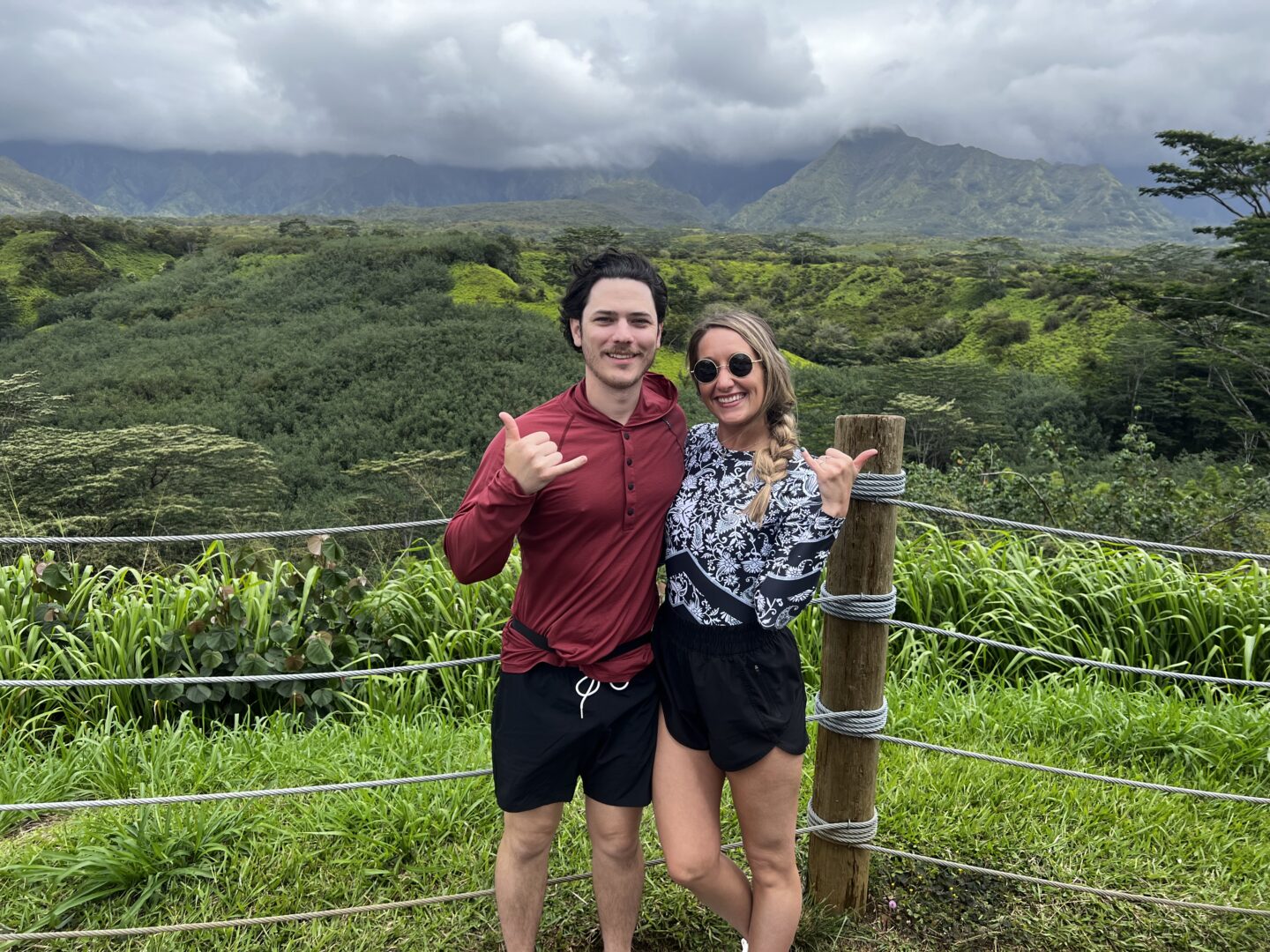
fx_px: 954
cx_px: 635
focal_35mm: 26
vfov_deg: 53.1
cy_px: 476
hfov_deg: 67.3
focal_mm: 5.7
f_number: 1.5
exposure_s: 1/1511
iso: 50
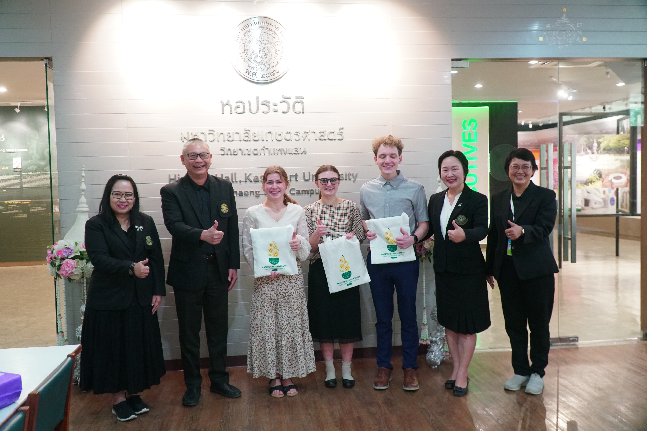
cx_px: 324
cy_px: 216
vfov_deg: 43.6
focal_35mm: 30
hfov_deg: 61.9
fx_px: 539
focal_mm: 20
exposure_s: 1/60
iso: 2000
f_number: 4
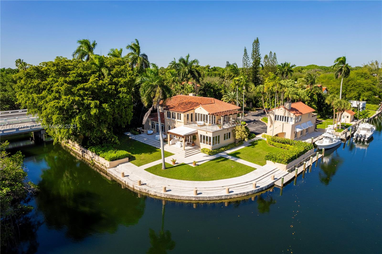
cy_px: 127
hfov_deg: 78.6
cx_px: 191
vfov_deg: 57.2
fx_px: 233
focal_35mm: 22
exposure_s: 1/1500
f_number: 2.8
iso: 100
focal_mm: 8.38
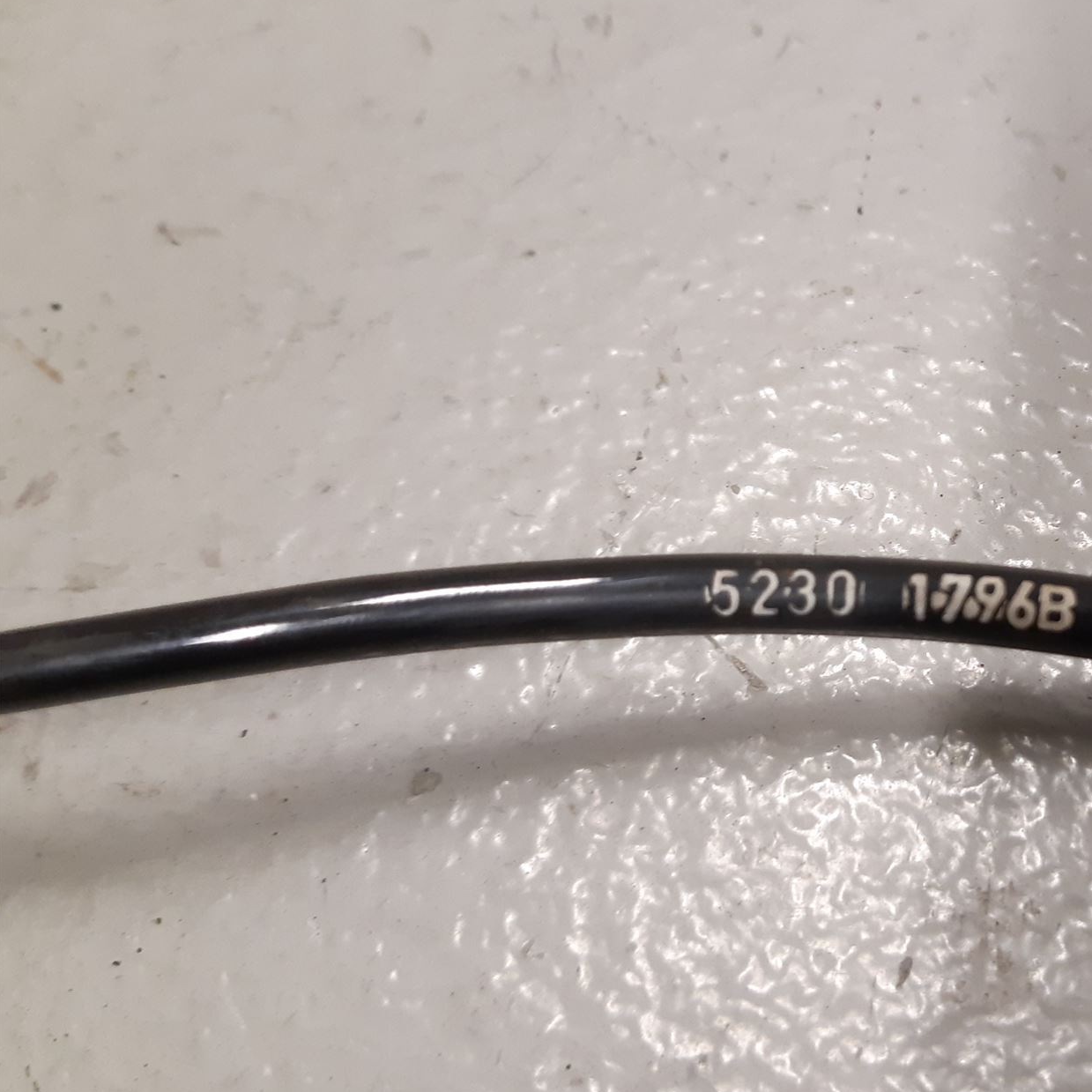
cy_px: 552
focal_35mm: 38
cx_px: 900
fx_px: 1356
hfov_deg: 41.6
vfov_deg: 43.9
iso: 200
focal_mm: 3.93
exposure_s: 1/50
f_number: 1.7
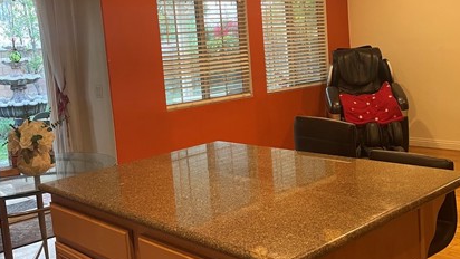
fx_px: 537
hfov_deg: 46.4
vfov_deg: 27.1
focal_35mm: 44
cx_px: 240
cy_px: 105
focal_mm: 4.2
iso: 200
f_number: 1.6
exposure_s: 1/60
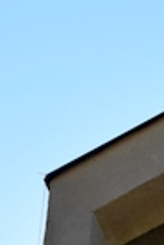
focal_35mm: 306
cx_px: 226
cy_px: 638
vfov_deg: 6.3
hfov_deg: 4.5
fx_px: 2080
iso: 400
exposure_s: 1/500
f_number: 11
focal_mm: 35
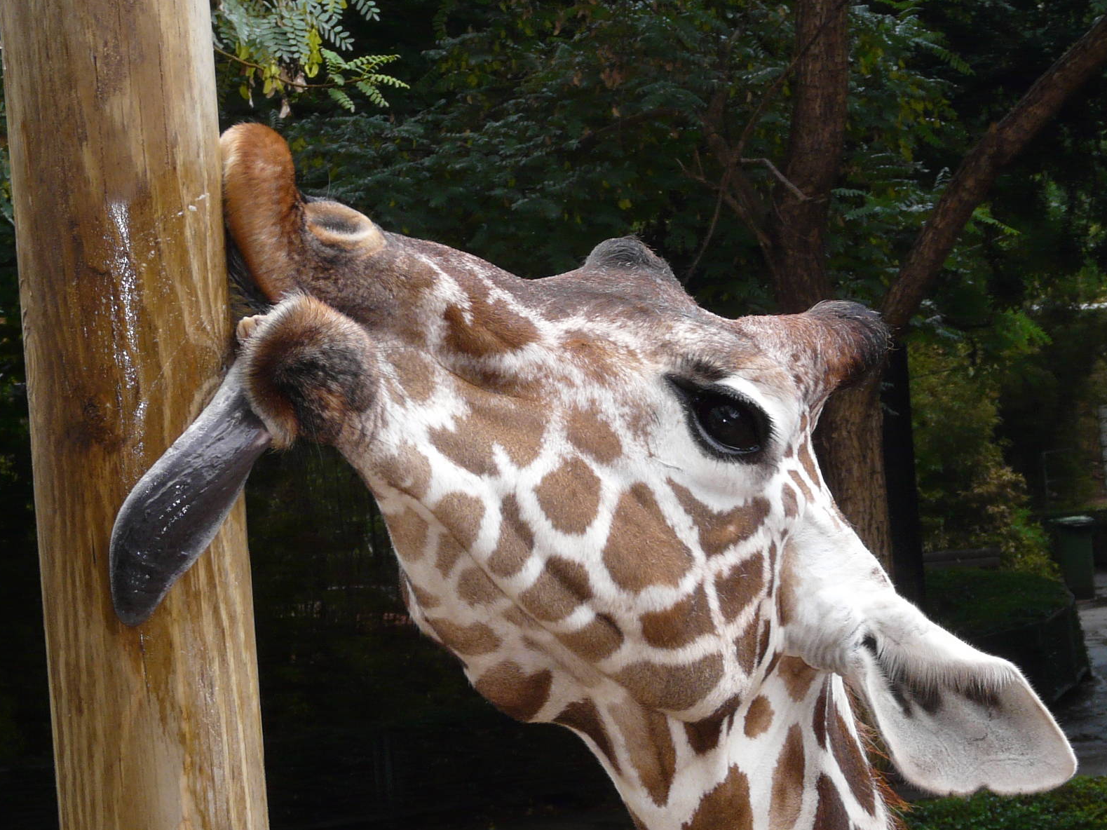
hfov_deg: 13.3
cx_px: 551
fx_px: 4765
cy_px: 419
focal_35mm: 149
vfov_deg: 10.0
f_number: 4.5
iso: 100
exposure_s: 1/50
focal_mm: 15.1
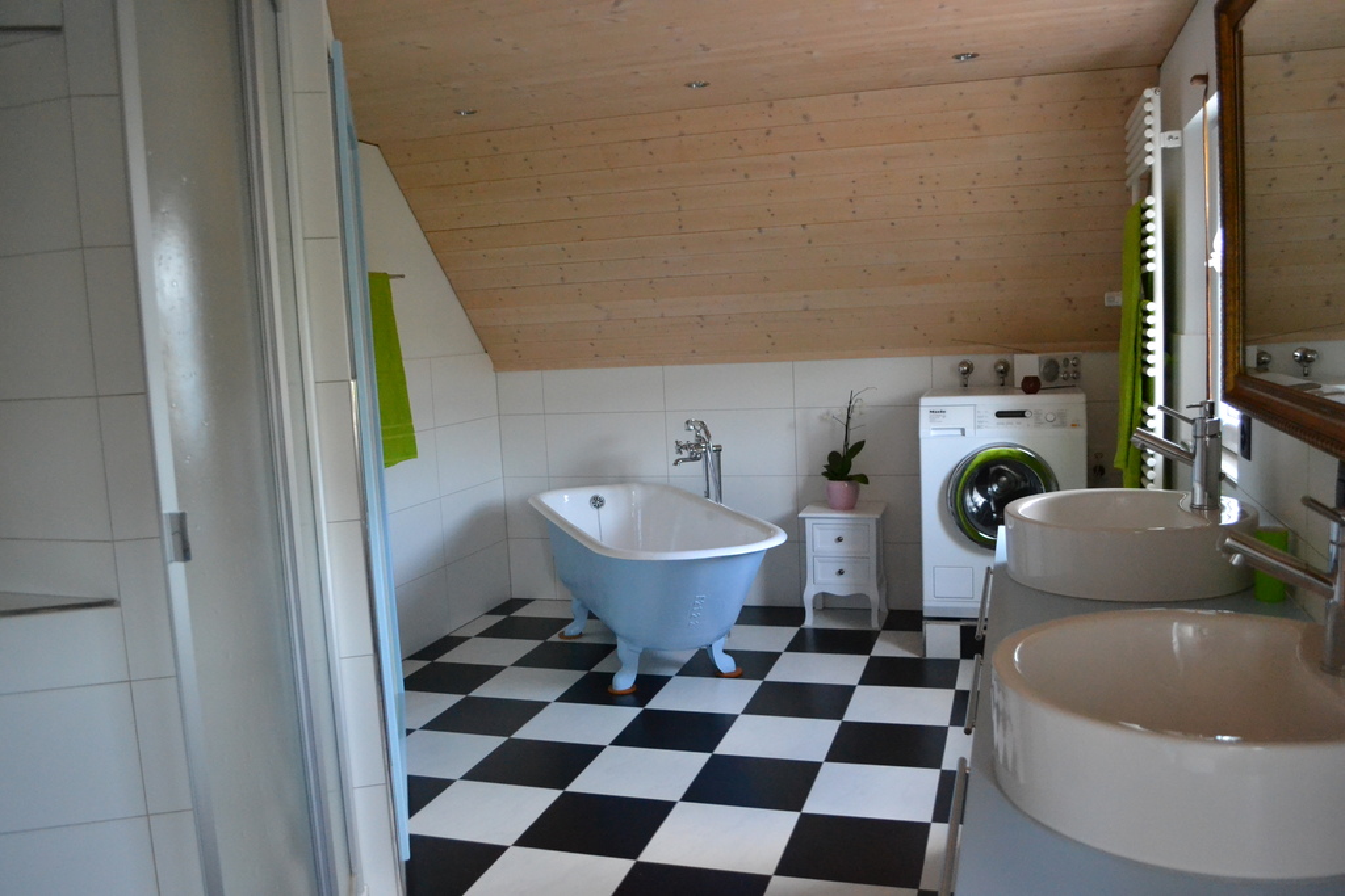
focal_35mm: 27
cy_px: 448
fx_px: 1009
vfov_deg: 47.9
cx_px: 672
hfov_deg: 67.4
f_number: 3.5
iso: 3200
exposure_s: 1/200
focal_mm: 18
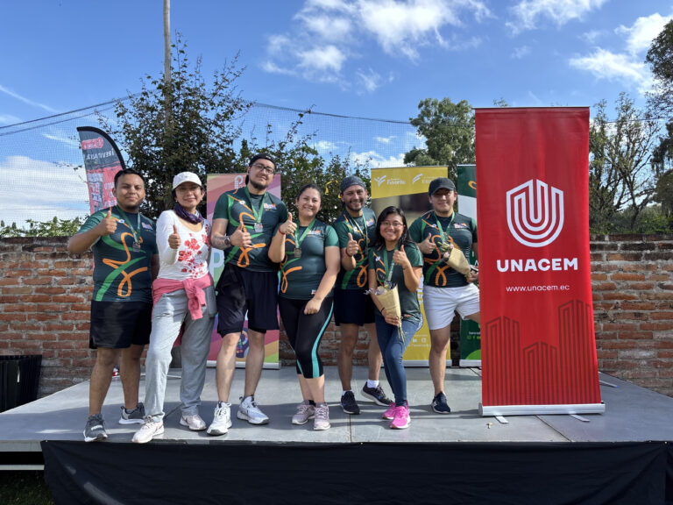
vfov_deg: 53.1
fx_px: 505
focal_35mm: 26
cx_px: 336
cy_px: 252
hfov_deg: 67.3
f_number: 1.6
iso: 50
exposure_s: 1/978
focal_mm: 5.96
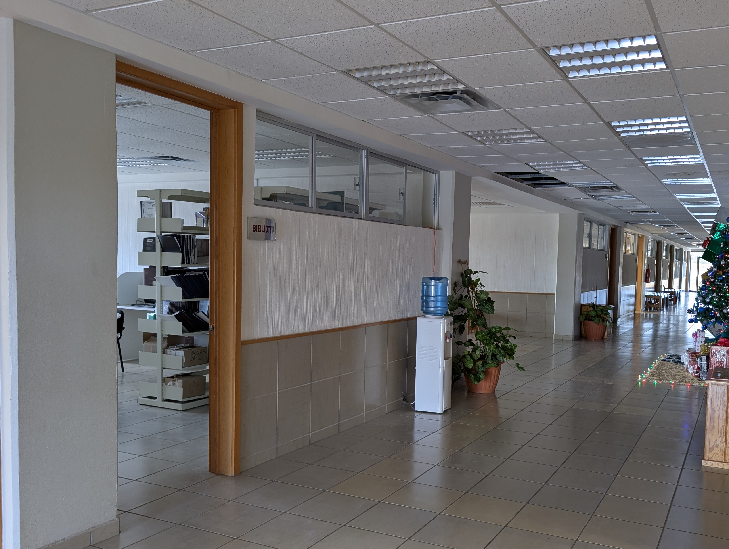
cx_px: 452
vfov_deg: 46.8
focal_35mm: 30
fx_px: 633
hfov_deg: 59.2
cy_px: 303
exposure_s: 1/120
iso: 138
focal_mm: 6.9
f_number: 1.68
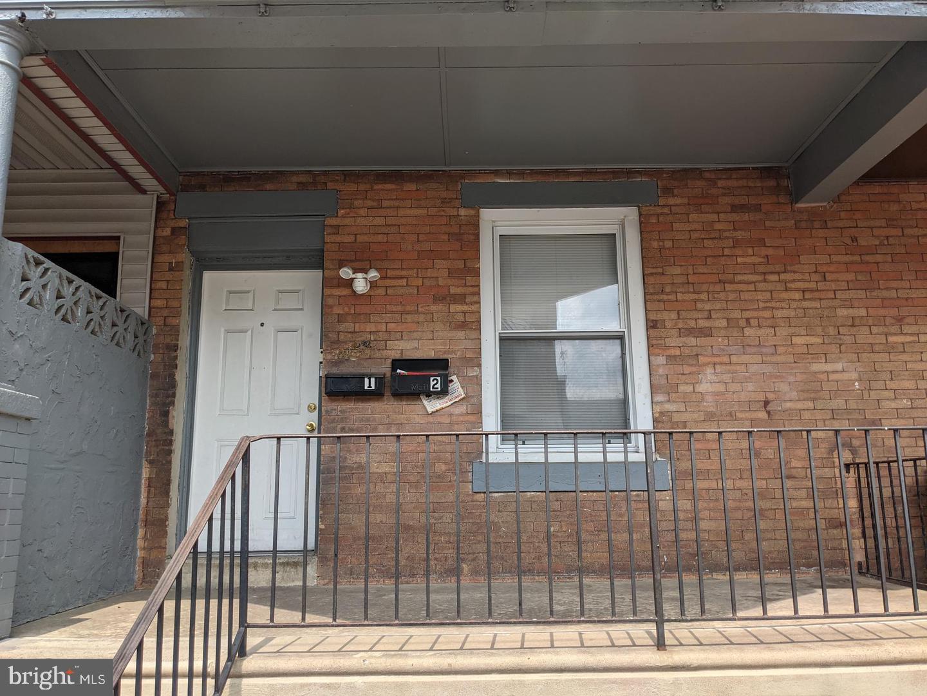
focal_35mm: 27
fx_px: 723
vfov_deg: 51.4
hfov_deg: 65.3
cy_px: 348
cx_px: 464
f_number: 1.73
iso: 54
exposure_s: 1/1174
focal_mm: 4.38
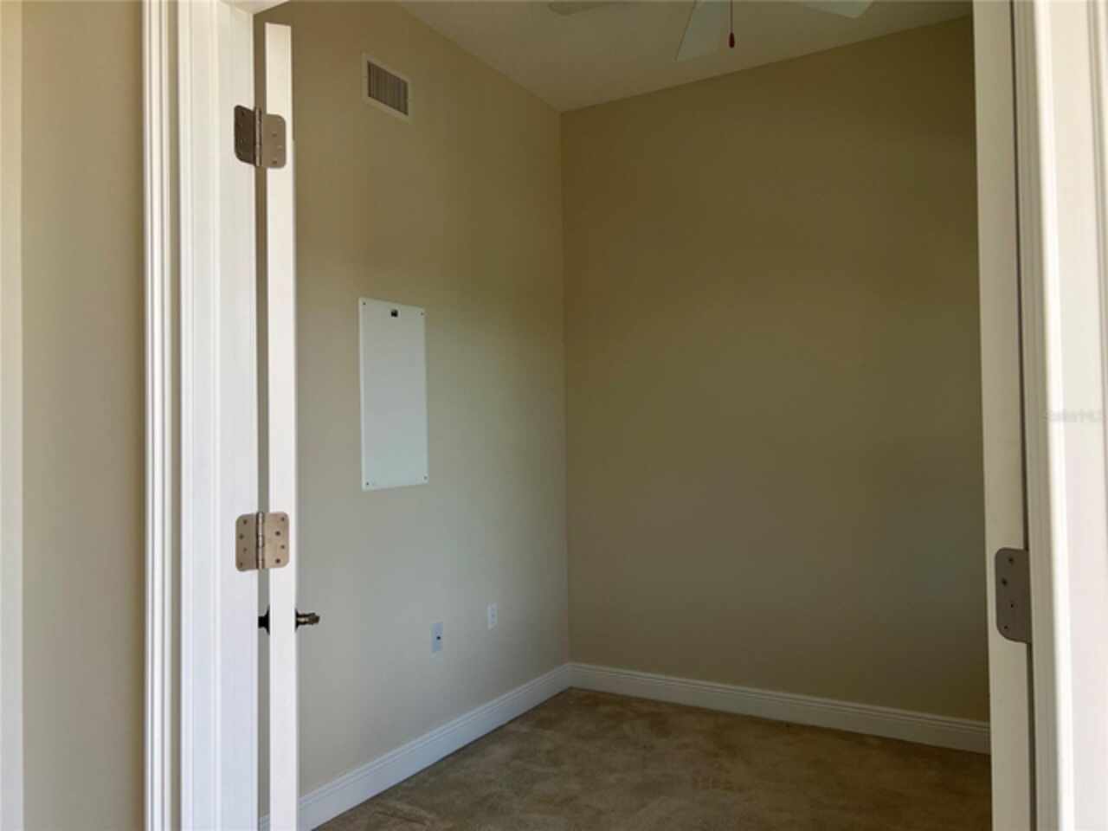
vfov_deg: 53.1
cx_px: 554
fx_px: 832
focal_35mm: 26
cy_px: 416
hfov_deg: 67.3
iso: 40
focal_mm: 5.7
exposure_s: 1/207
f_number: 1.5
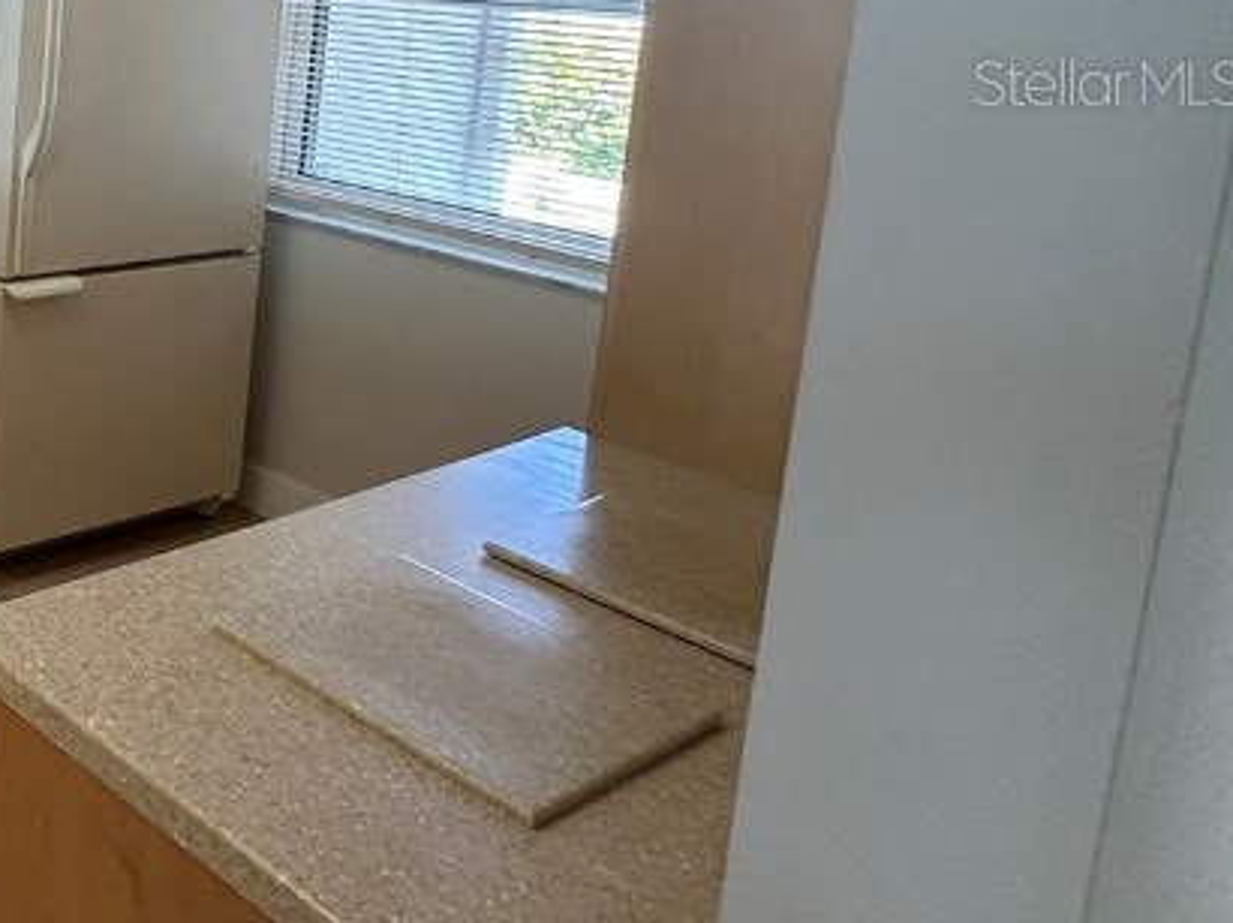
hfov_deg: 37.8
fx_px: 1246
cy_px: 81
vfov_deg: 37.8
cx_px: -283
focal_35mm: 35
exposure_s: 1/60
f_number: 2.2
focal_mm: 2.22
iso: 250
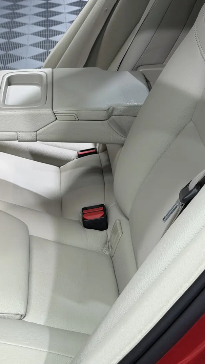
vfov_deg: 30.2
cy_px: 182
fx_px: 677
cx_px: -25
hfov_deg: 16.7
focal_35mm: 70
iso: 160
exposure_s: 1/50
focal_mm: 6.76
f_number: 1.78
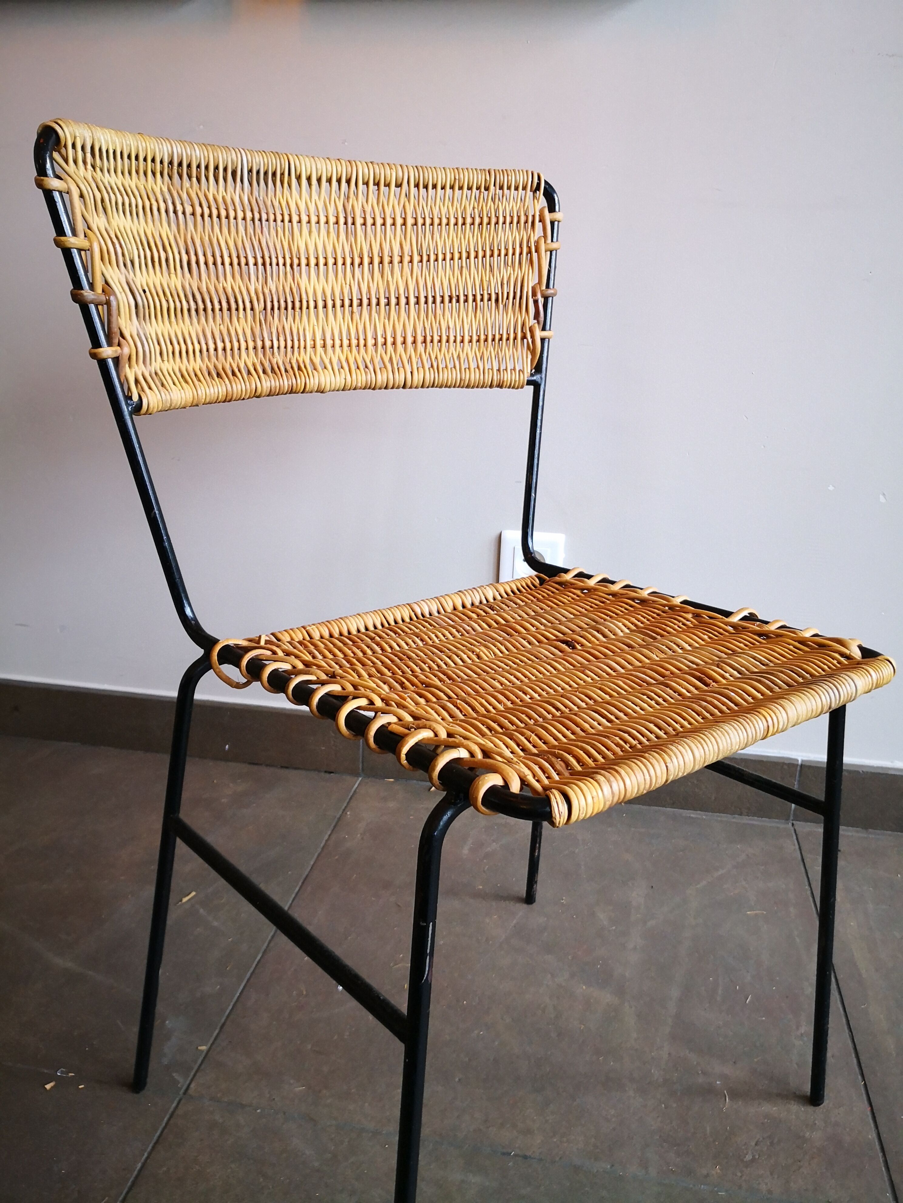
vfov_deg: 65.3
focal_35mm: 27
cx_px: 452
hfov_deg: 51.4
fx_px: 939
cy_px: 602
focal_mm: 3.95
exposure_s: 1/100
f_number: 1.6
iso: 250
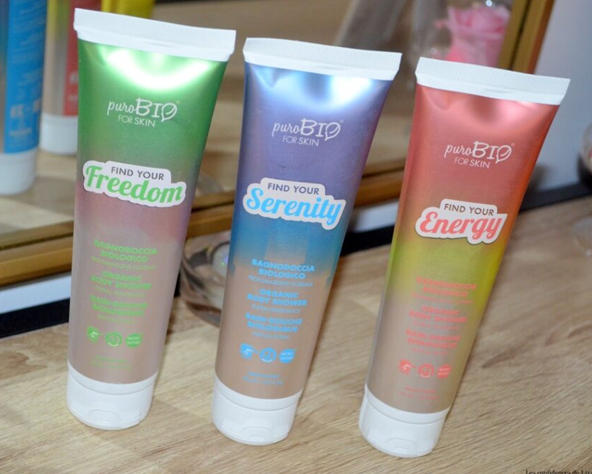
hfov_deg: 27.5
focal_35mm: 69
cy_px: 235
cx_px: 277
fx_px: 1209
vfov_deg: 22.2
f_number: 5.3
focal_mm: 40
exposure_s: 1/60
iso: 2000
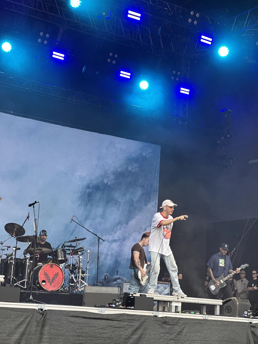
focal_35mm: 77
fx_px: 765
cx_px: 129
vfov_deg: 25.3
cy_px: 172
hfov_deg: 19.1
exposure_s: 1/120
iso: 64
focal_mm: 9
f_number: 2.8
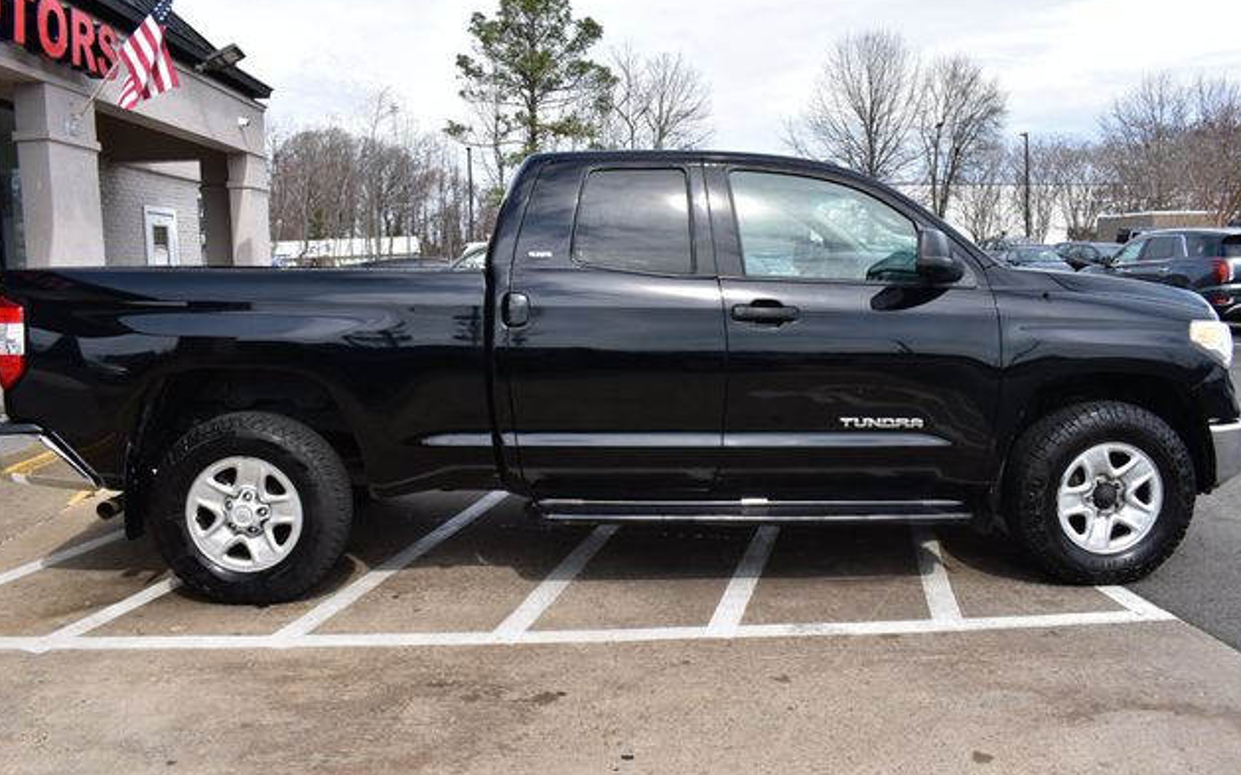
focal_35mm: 28
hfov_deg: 66.5
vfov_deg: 44.5
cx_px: 620
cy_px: 377
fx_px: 947
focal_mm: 18
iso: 400
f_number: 11
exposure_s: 1/400
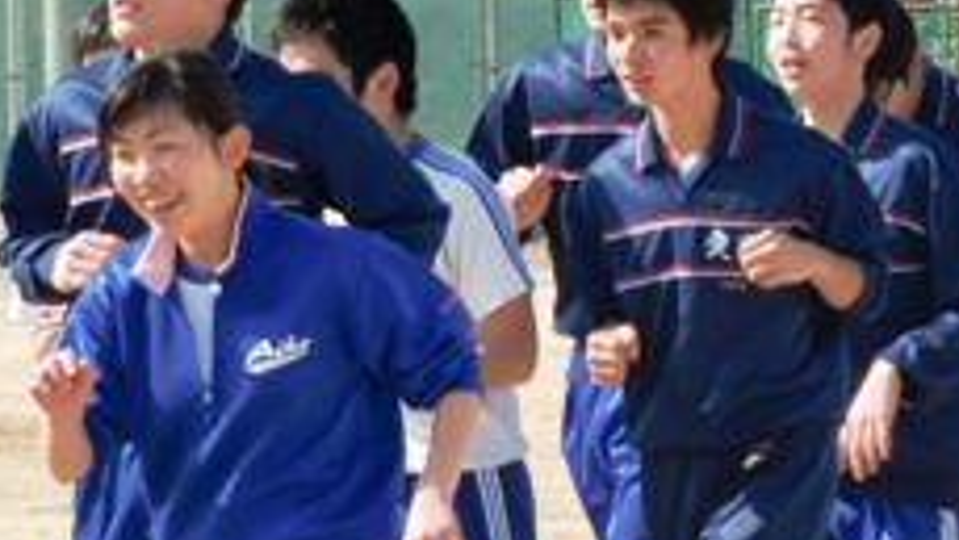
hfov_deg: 6.0
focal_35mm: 358
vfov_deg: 3.4
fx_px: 9107
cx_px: 892
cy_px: 297
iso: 64
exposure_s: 1/320
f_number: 4.8
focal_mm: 30.1
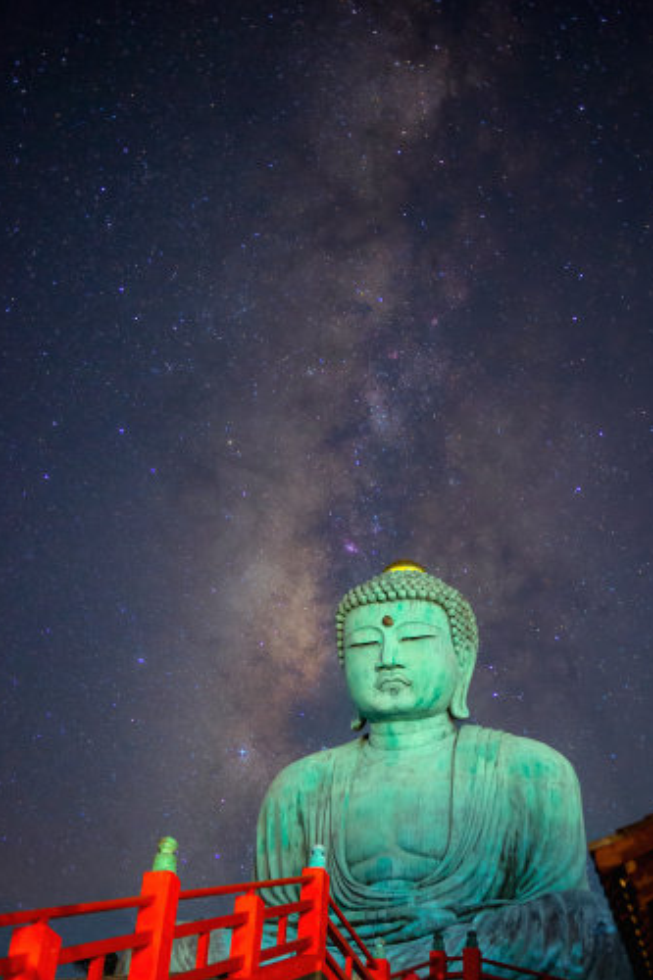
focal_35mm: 44
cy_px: 582
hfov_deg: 30.4
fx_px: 1198
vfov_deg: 44.3
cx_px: 387
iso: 1600
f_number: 1.8
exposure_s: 20
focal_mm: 24
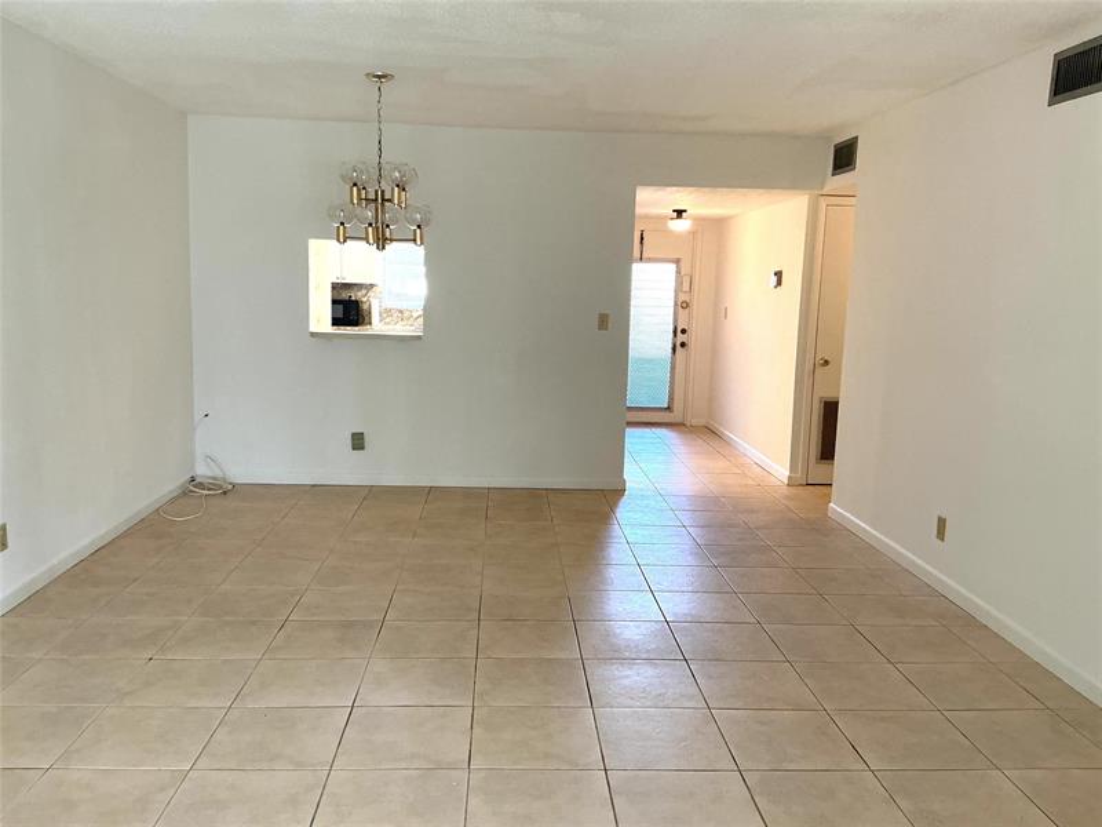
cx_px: 551
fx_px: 923
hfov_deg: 61.7
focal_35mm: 29
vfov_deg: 48.2
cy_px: 414
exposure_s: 1/60
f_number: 1.8
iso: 125
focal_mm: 3
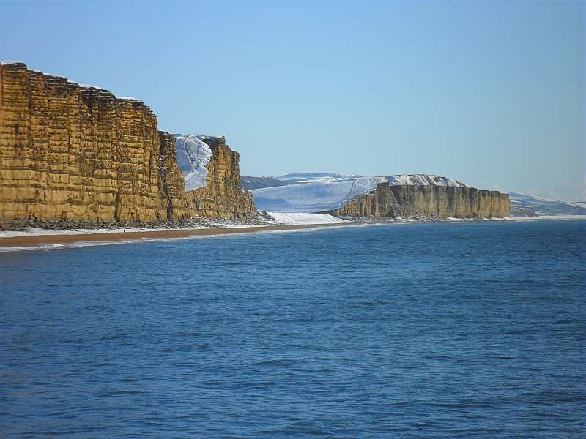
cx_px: 293
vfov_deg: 11.0
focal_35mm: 135
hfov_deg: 14.6
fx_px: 2285
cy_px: 220
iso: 100
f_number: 5.9
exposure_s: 1/750
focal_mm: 24.5
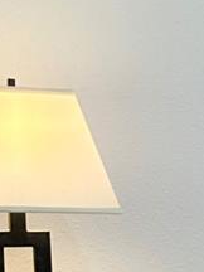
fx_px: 1312
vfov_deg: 11.5
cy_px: 351
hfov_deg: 7.7
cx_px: 619
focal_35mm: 167
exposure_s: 1/132
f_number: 1.78
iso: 64
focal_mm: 6.86
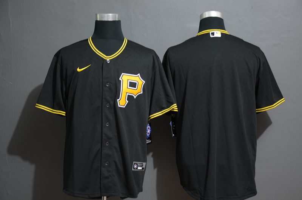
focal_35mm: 68
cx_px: 151
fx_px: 565
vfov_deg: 20.1
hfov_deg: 29.9
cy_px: 100
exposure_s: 3
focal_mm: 45
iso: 100
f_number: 4.5
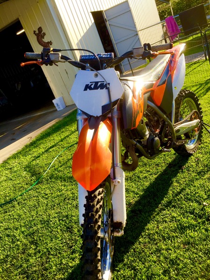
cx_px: 105
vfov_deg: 61.7
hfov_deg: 48.2
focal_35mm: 29
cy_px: 140
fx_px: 235
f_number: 2.2
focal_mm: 4.15
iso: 32
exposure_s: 1/706
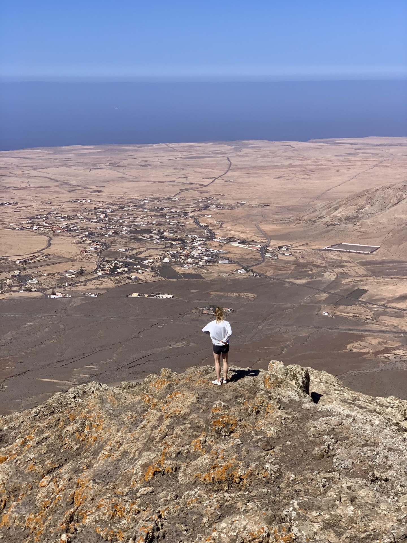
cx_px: 204
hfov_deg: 28.0
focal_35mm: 52
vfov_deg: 36.8
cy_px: 272
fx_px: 815
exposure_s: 1/1996
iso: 16
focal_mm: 6
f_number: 2.4
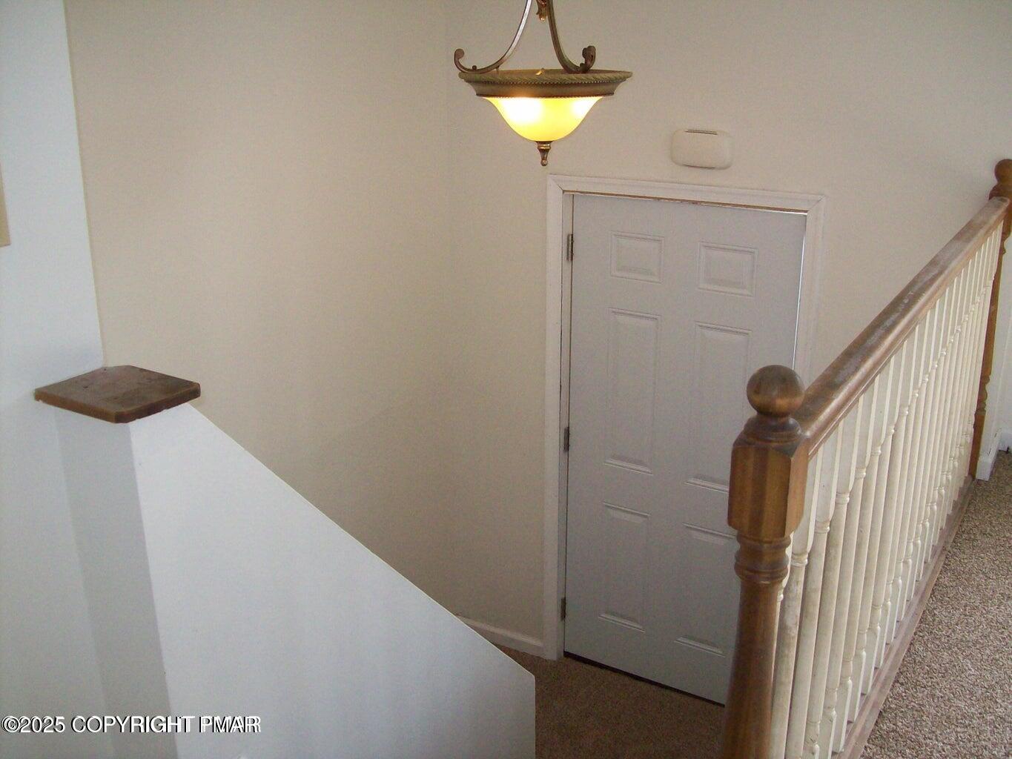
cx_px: 506
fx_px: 1053
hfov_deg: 51.4
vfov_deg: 39.7
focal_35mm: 36
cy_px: 380
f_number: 2.7
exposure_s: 1/64
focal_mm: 6
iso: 200
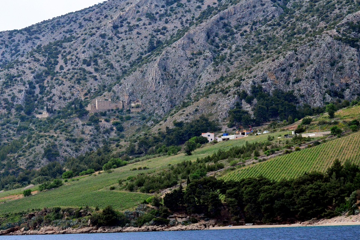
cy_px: 121
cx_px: 175
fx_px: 1100
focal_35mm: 110
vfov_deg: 12.5
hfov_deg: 18.6
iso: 3200
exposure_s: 1/8000
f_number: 6.3
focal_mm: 70
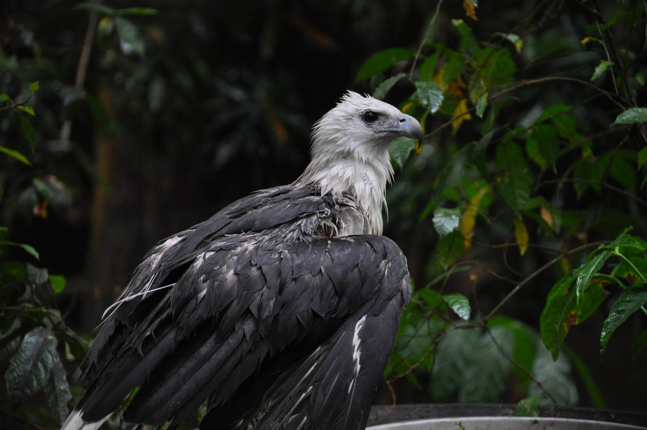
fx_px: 4712
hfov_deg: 7.9
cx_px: 324
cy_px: 215
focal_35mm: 262
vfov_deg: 5.2
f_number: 5.6
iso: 1000
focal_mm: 175
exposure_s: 1/30
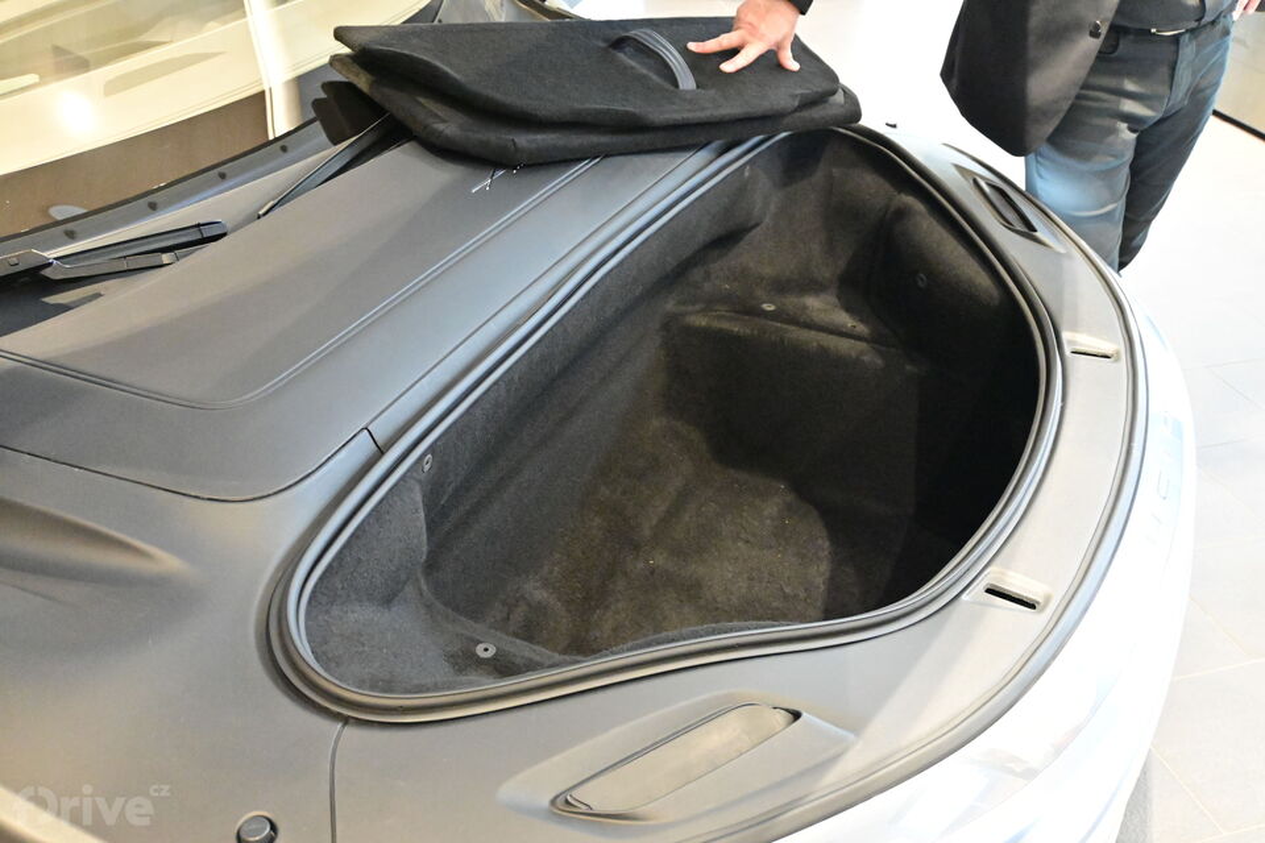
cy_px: 422
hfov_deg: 55.1
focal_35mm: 34
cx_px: 632
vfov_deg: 38.4
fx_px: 1212
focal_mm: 23
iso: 5600
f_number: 4.2
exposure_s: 1/40
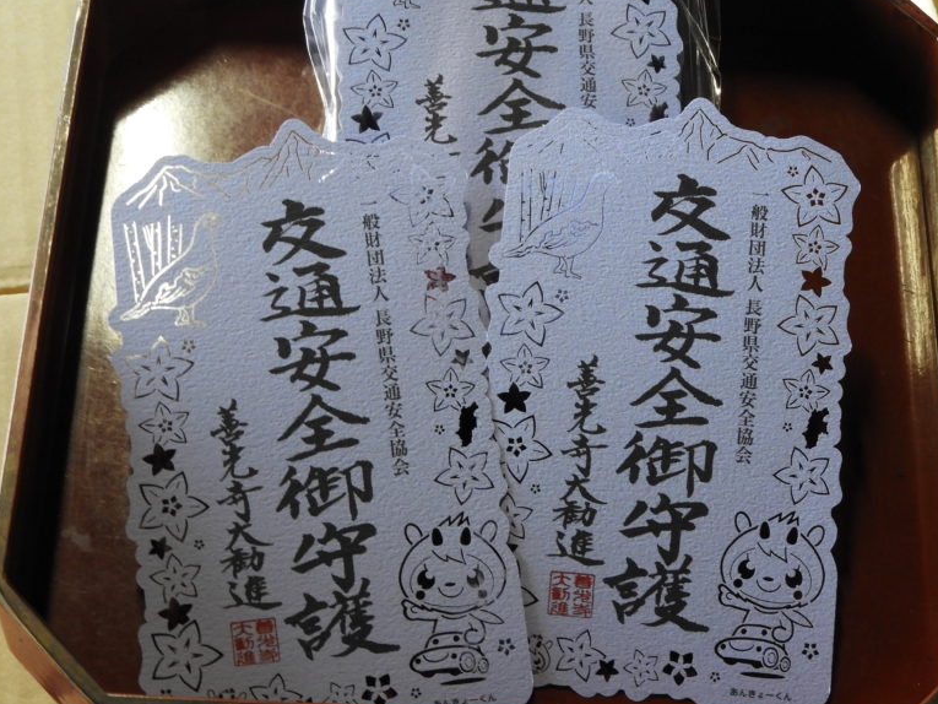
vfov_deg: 17.0
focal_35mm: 87
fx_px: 2358
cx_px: 557
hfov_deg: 22.5
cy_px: 300
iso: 400
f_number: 4.2
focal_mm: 11.6
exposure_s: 1/15
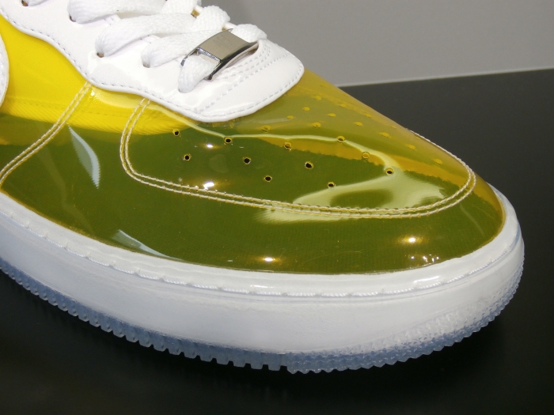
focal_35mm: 34
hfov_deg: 54.0
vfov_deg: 41.8
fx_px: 544
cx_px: 277
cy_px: 208
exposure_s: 1/60
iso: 200
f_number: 3.4
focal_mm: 6
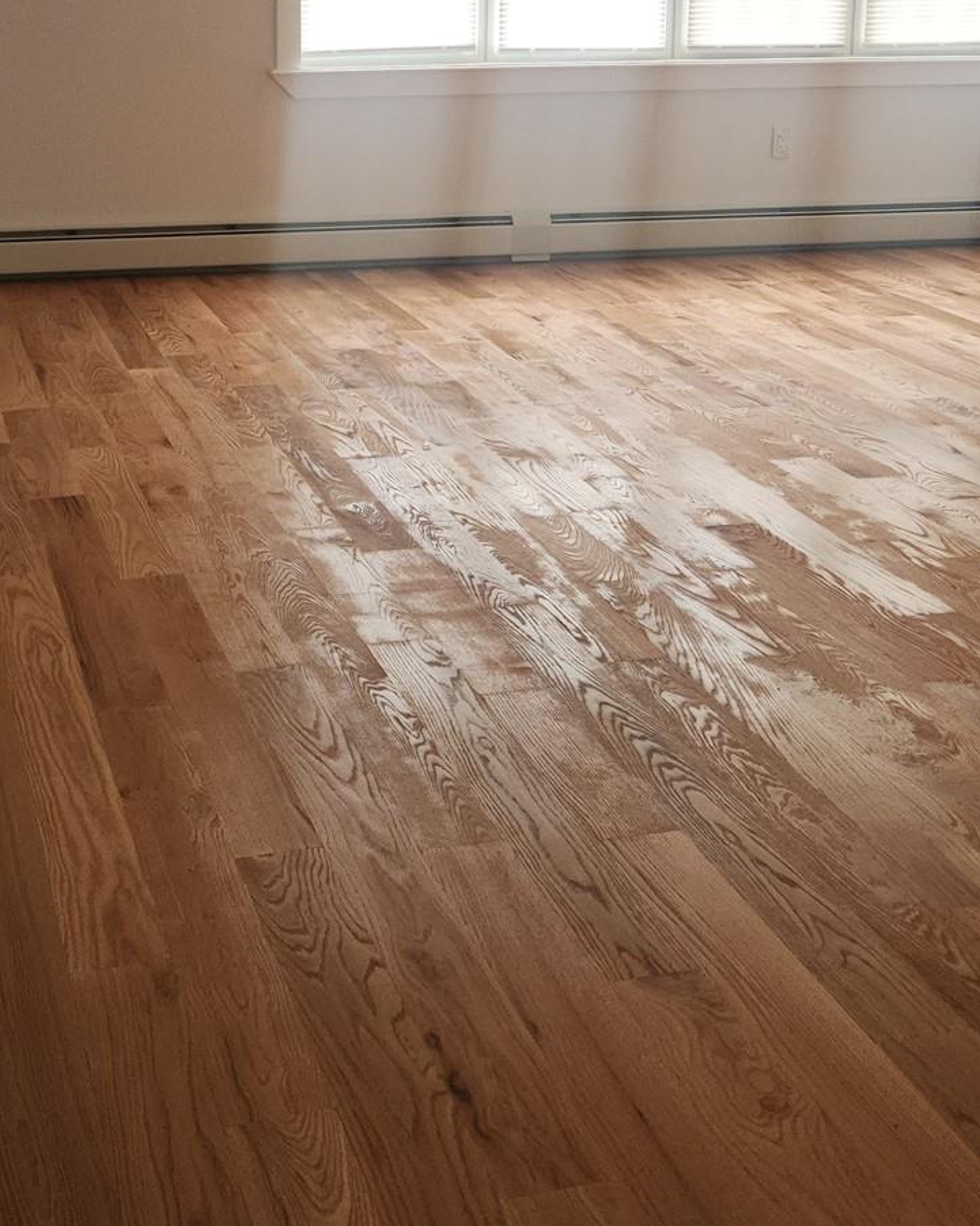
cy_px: 242
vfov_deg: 35.5
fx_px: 1850
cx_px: 357
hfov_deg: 29.5
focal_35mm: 51
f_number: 1.8
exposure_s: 1/60
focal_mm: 5.4
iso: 50
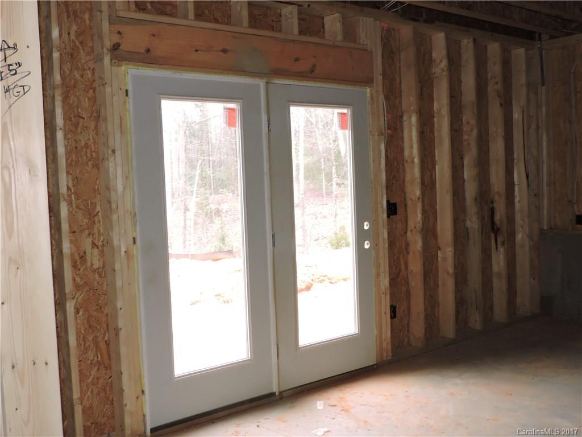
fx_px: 673
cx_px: 291
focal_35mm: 40
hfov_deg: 46.8
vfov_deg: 36.0
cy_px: 218
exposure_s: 1/60
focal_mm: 7.1
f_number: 3.3
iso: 640
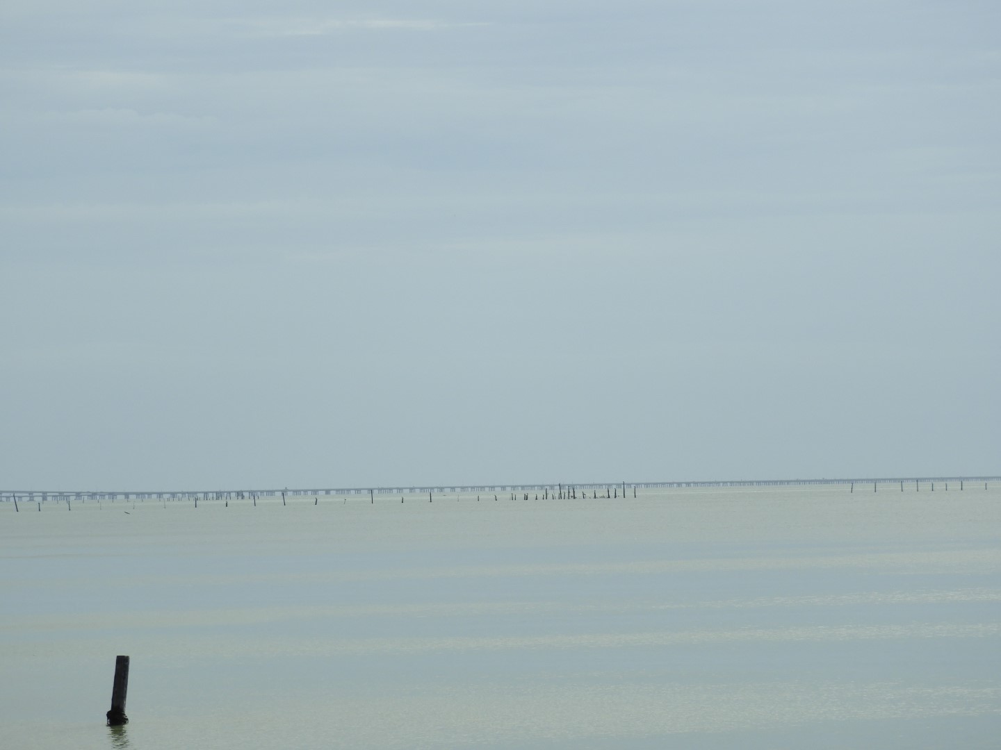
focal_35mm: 150
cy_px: 375
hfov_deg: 13.2
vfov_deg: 9.9
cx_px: 500
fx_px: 4338
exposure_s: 1/640
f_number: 5.2
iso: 100
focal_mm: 26.9
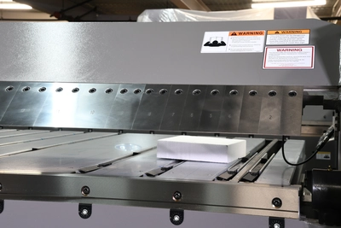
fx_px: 569
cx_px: 170
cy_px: 114
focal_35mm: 60
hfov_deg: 33.4
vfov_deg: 22.6
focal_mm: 40
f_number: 8
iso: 400
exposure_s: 1/10
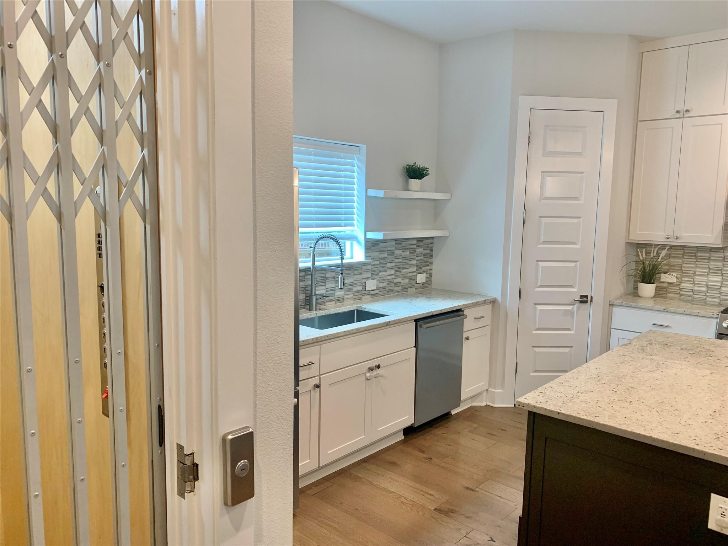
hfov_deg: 67.3
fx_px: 547
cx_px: 364
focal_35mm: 26
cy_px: 273
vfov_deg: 53.1
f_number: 1.8
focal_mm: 4.25
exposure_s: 1/60
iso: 100
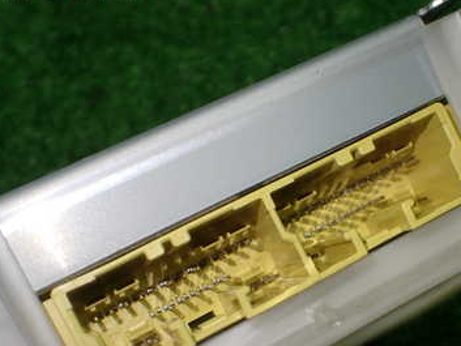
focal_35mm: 51
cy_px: 265
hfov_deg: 37.2
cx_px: 299
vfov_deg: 28.1
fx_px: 679
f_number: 2.3
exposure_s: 1/125
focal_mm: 5.4
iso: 100
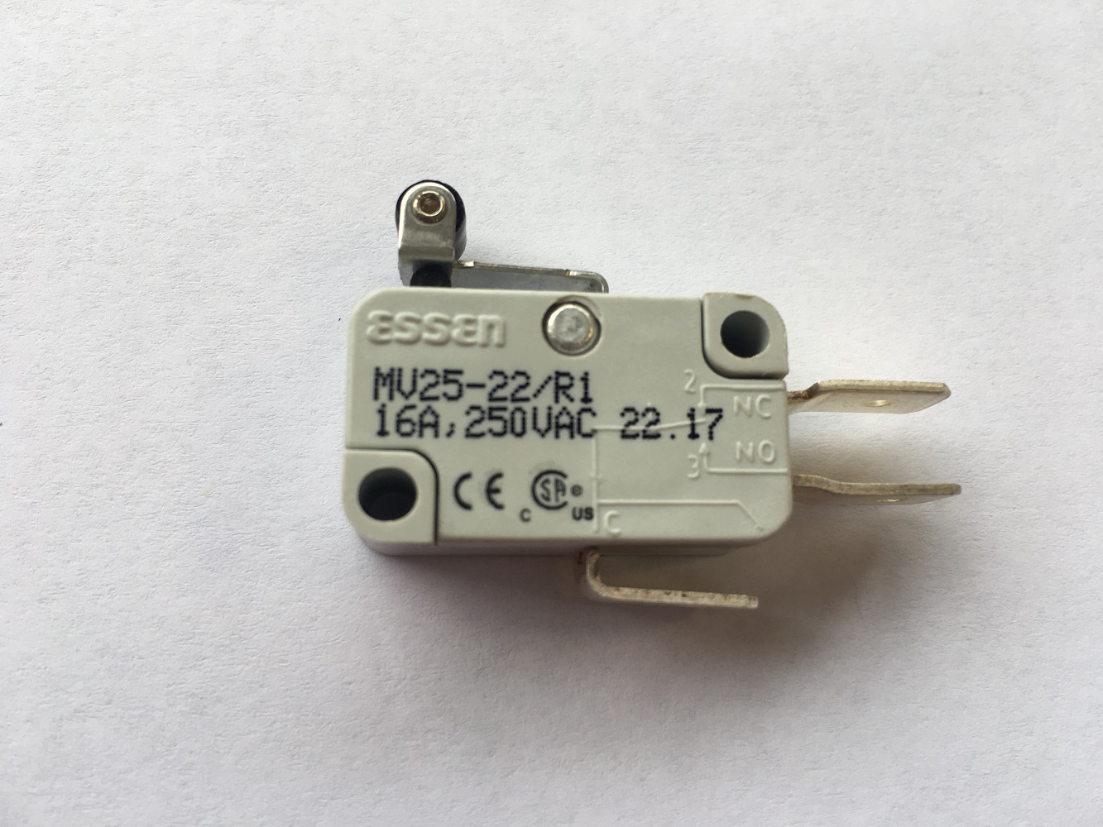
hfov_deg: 61.7
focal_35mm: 29
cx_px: 552
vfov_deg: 48.2
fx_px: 924
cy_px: 414
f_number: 2.2
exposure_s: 1/100
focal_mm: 4.15
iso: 32
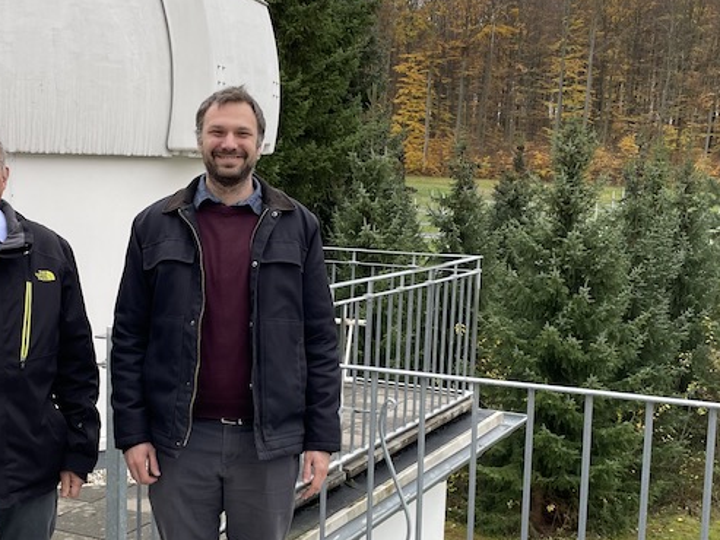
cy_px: 311
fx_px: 1123
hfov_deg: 35.2
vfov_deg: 27.0
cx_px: 238
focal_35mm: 54
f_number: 1.6
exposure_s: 1/399
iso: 32
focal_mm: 4.2
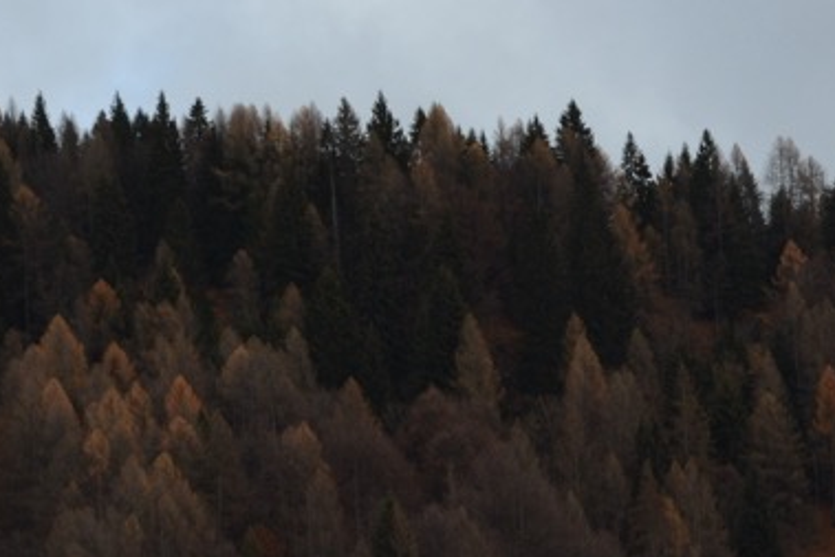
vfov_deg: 8.3
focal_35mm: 162
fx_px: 3759
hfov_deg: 12.6
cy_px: 798
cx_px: 619
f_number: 4.5
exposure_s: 1/1000
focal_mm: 32
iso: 400
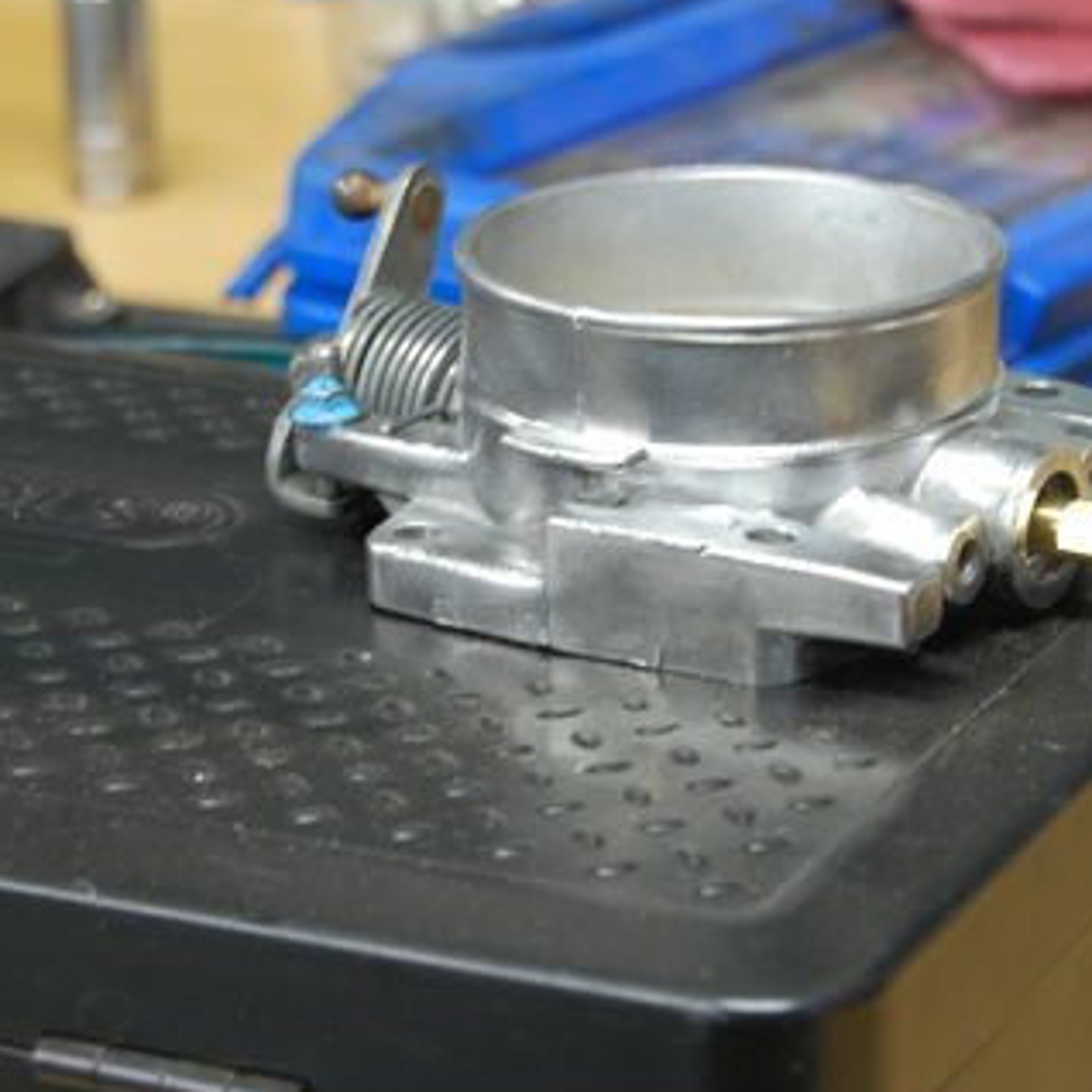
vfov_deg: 12.4
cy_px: 433
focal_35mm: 141
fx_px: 5027
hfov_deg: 12.4
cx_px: 701
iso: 800
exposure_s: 1/8
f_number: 5.6
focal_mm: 55
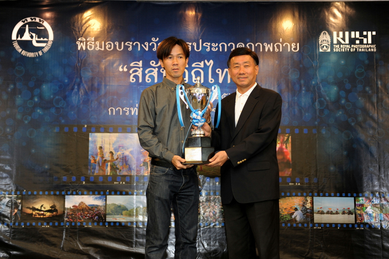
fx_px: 648
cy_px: 130
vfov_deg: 22.6
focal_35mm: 60
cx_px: 194
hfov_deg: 33.4
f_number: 2.8
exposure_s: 1/125
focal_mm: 60
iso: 1000
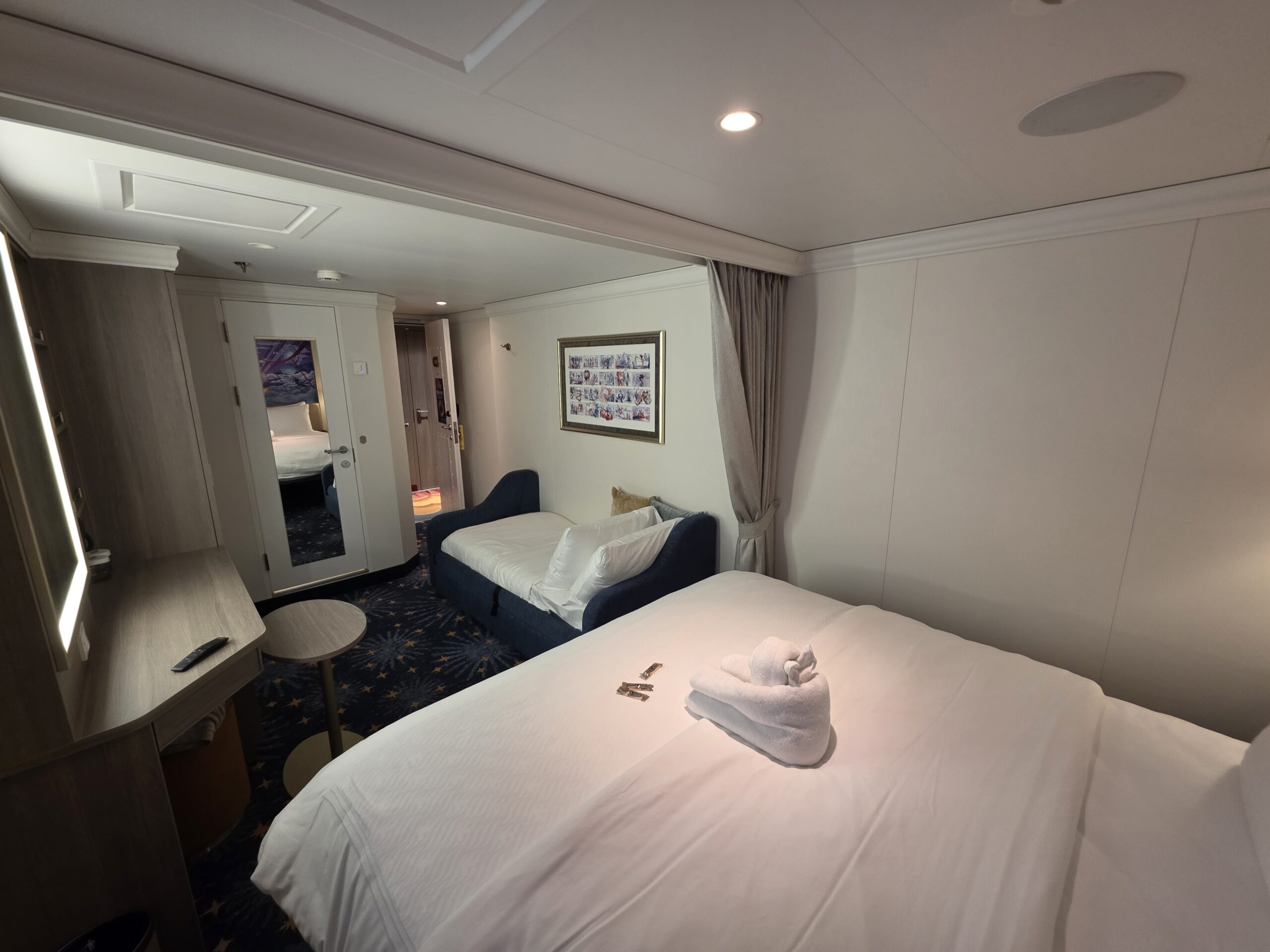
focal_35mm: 13
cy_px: 476
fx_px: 477
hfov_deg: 106.2
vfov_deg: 89.9
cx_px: 635
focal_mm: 2.2
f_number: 1.9
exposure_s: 1/50
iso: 160
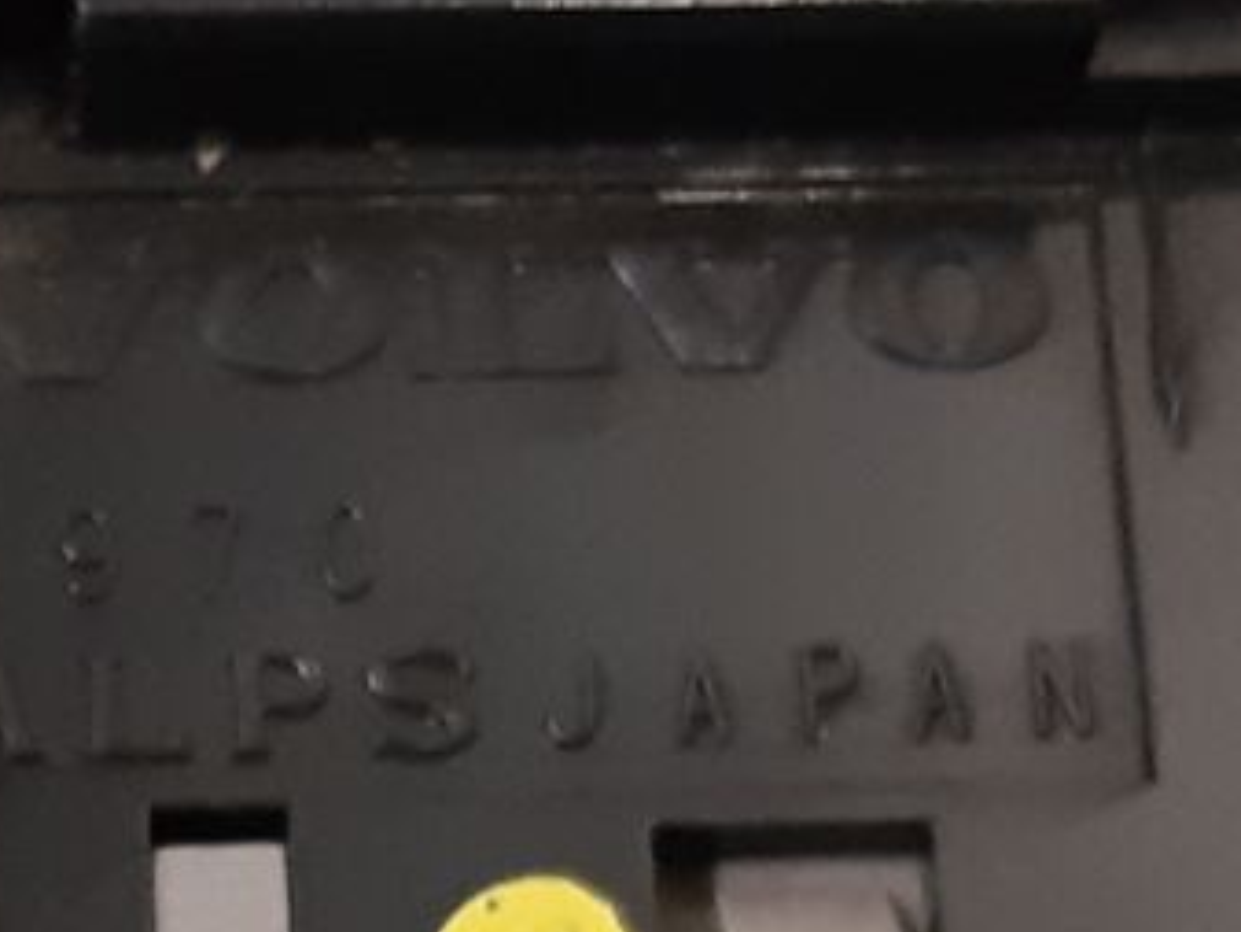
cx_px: -55
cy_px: 1433
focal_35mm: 158
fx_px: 5666
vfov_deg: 9.1
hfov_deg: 12.3
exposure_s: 1/33
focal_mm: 3.93
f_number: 1.7
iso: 200
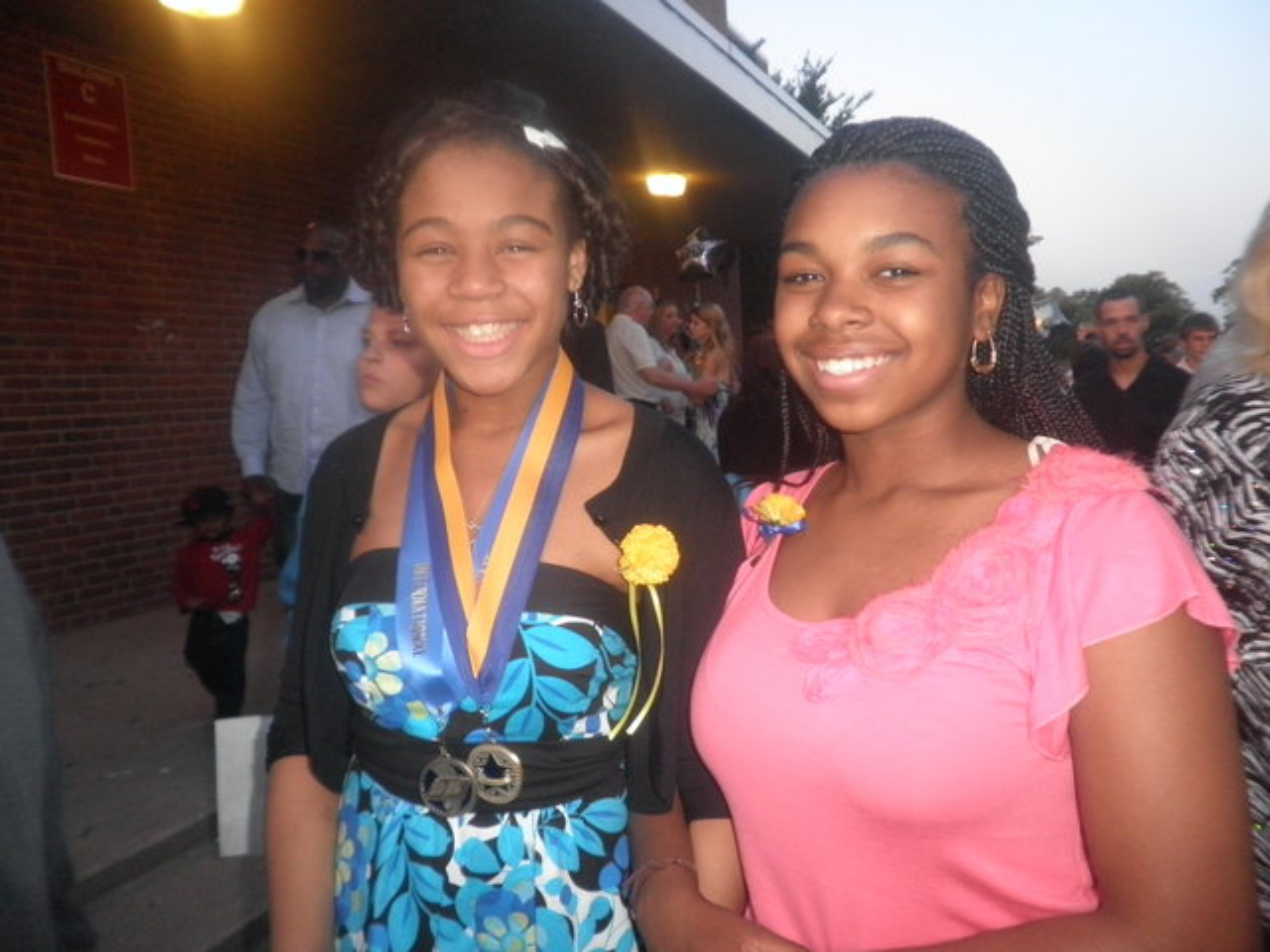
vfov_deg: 53.1
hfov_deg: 67.3
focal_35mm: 26
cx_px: 635
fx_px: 954
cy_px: 476
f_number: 2.6
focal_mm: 4.65
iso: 160
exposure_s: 1/30
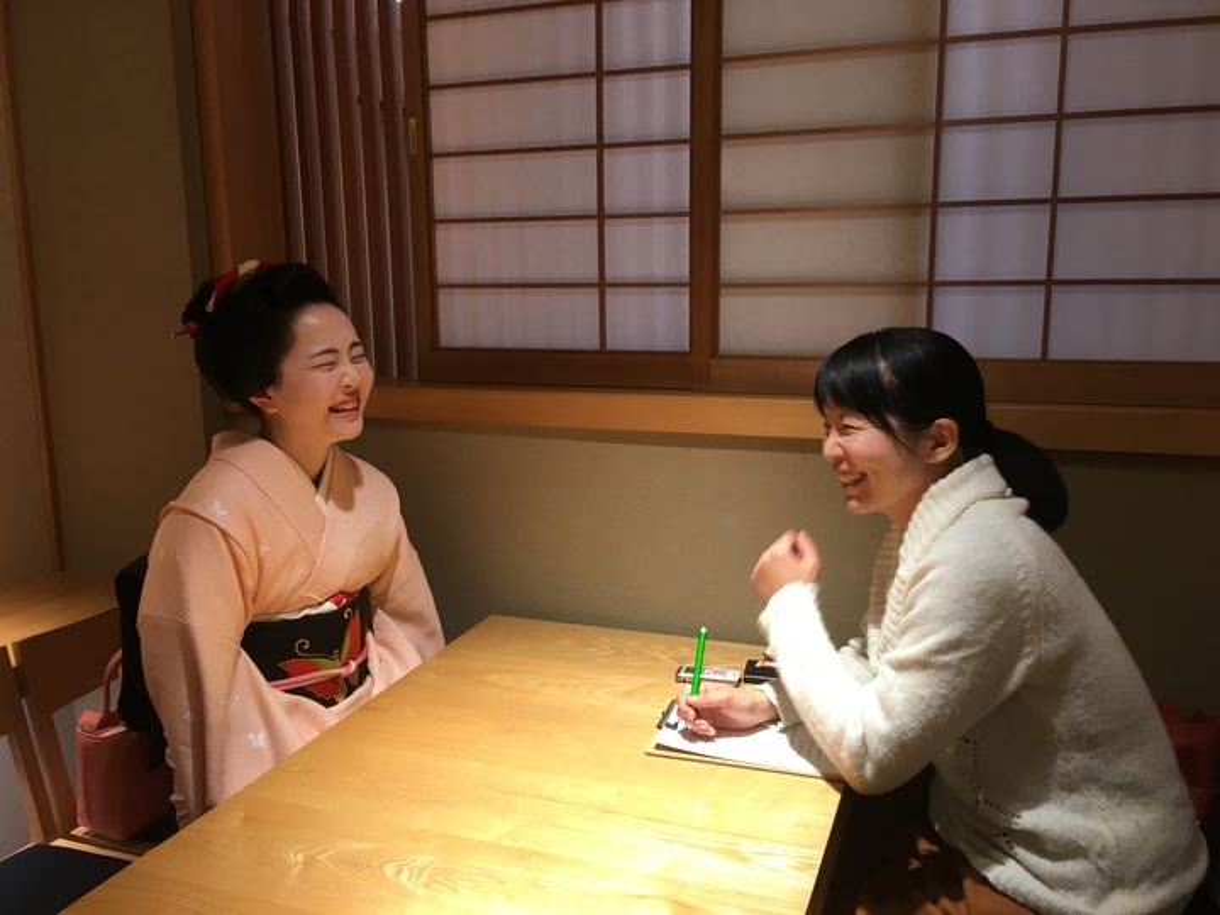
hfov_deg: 61.7
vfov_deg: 48.2
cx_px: 610
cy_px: 458
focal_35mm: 29
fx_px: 1022
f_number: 2.2
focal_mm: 4.15
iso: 64
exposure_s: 1/30
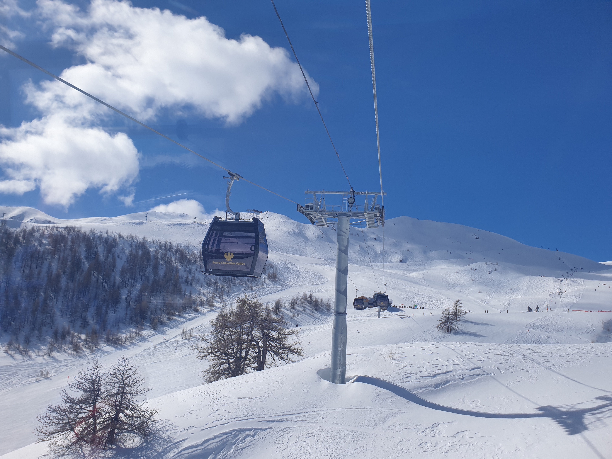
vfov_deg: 53.1
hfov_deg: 67.3
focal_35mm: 26
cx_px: 306
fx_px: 460
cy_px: 230
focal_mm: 4.3
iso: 50
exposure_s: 1/2049
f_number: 2.4
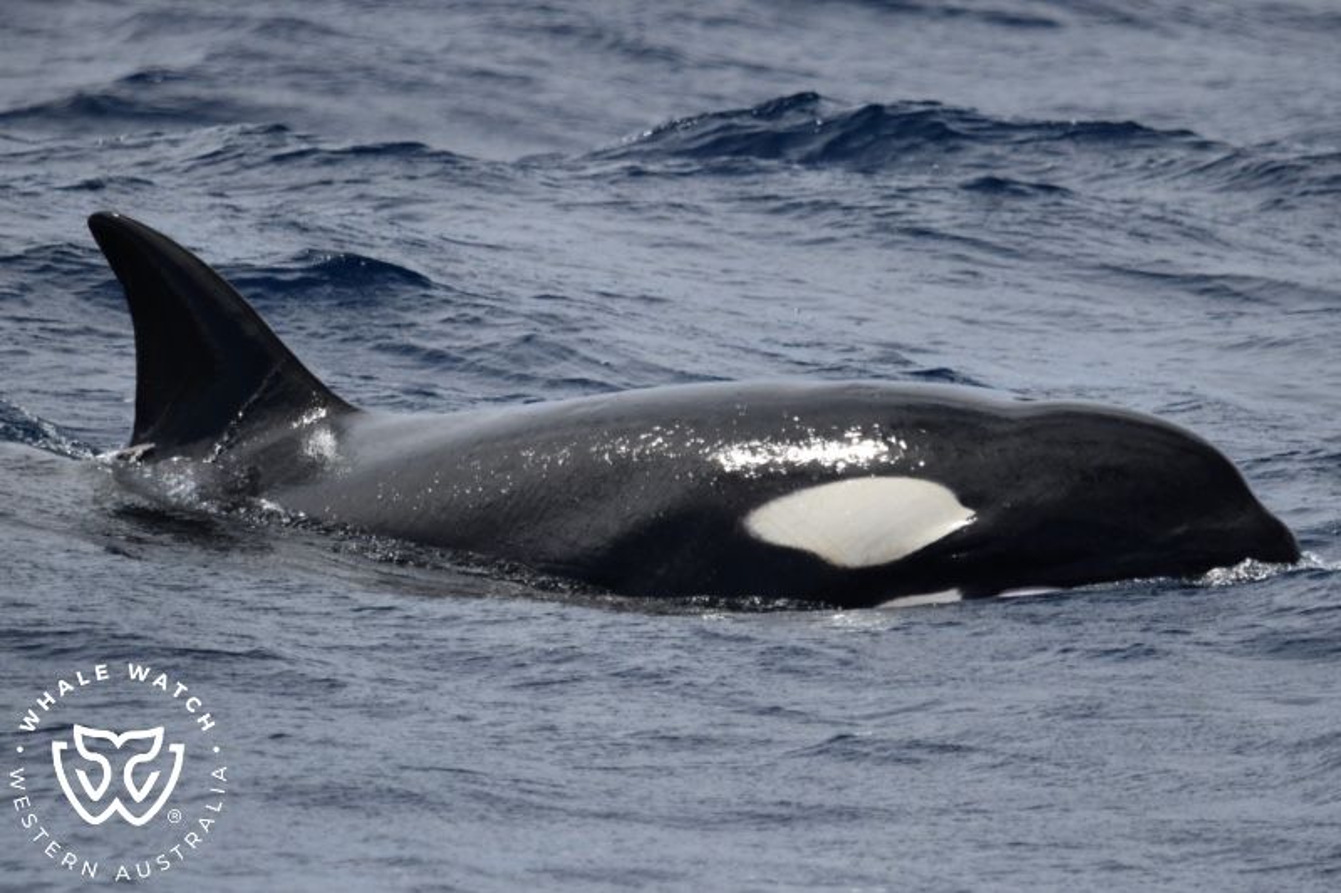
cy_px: 446
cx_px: 670
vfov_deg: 2.3
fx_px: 22344
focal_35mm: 600
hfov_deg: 3.4
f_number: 6.3
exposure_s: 1/8000
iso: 1000
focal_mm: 600
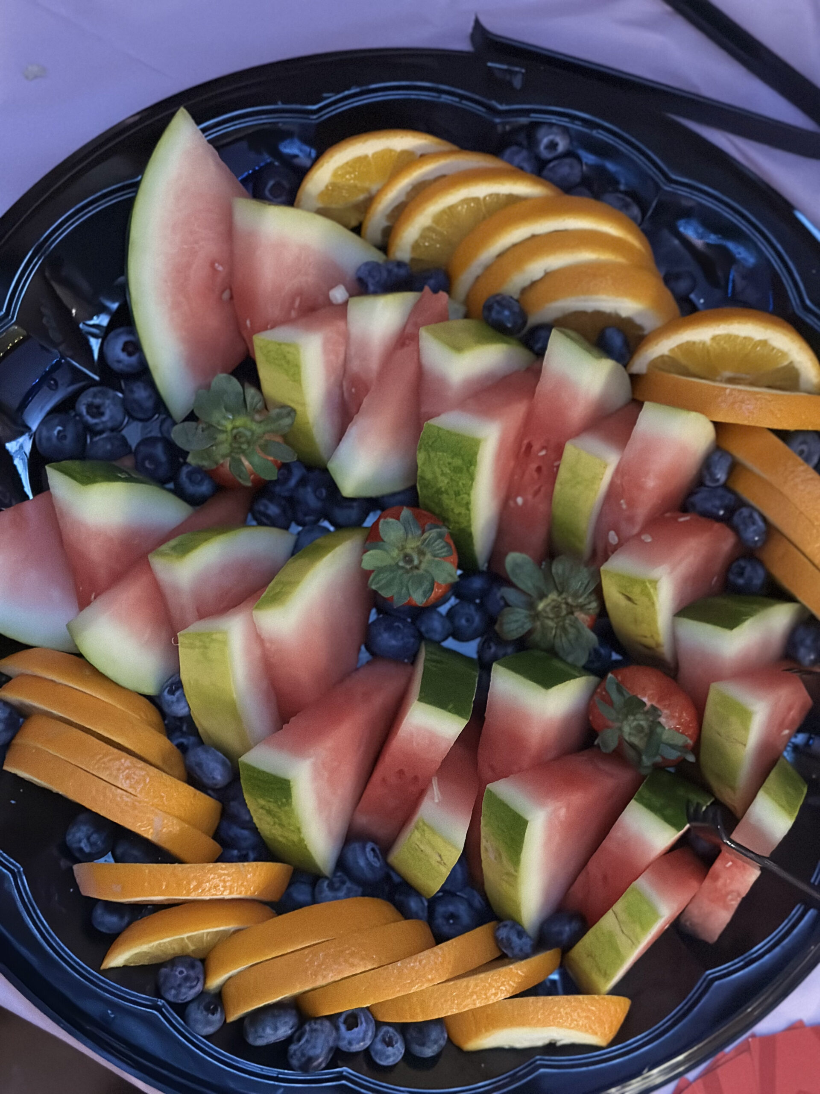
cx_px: 410
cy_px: 547
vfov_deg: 39.7
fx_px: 1516
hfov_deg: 30.3
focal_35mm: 48
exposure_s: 1/30
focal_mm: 6.86
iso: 1000
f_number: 1.78
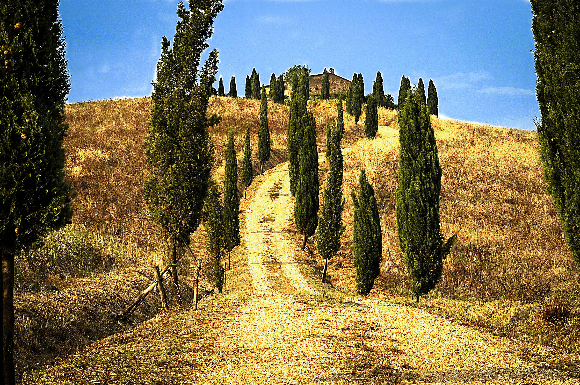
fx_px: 1569
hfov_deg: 20.9
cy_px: 192
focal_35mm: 98
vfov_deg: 14.0
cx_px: 290
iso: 400
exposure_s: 1/200
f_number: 16
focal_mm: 65
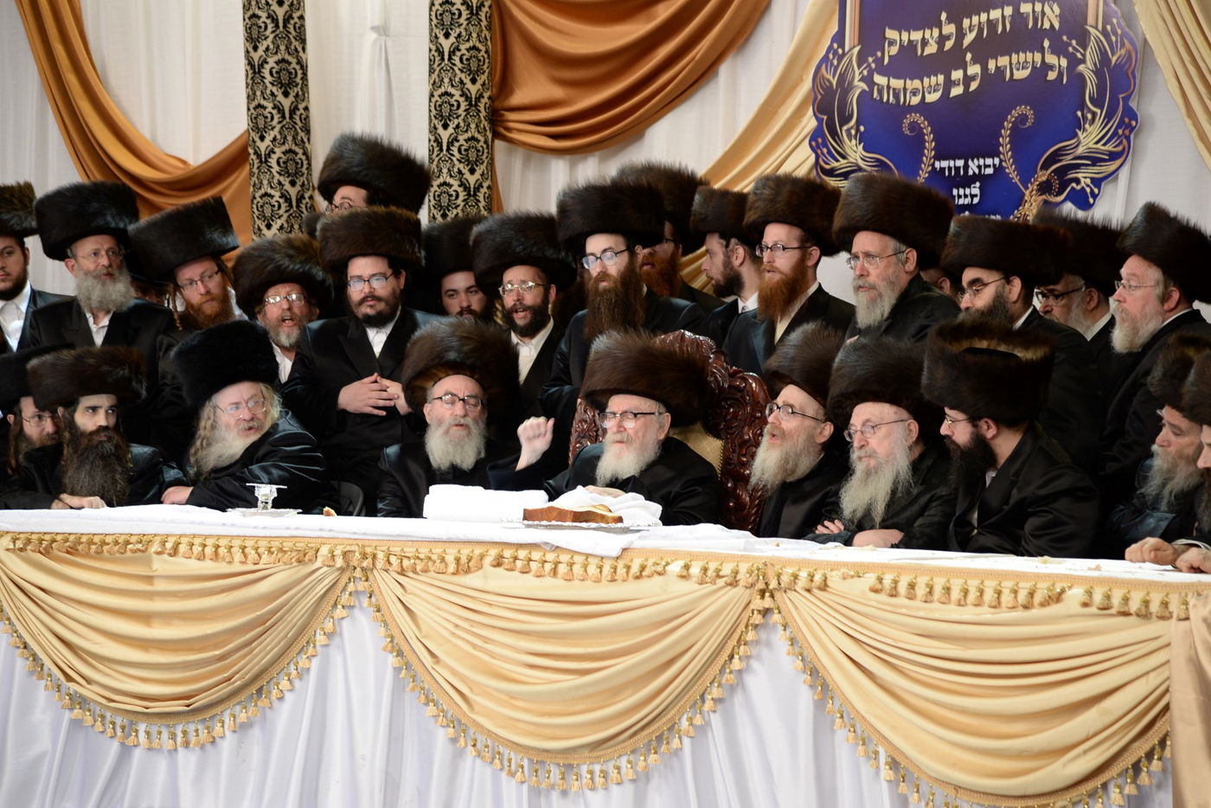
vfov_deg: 11.4
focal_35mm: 120
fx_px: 4037
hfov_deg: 17.1
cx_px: 606
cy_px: 404
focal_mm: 120
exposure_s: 1/60
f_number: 4
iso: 1000
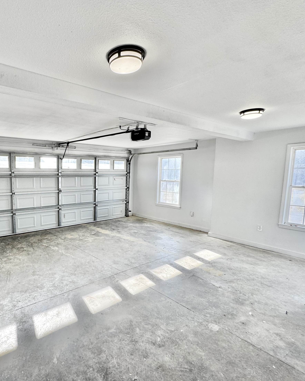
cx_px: 86
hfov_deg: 67.4
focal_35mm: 19
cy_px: 198
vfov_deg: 83.2
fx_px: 214
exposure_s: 1/120
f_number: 2.2
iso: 64
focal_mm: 2.22
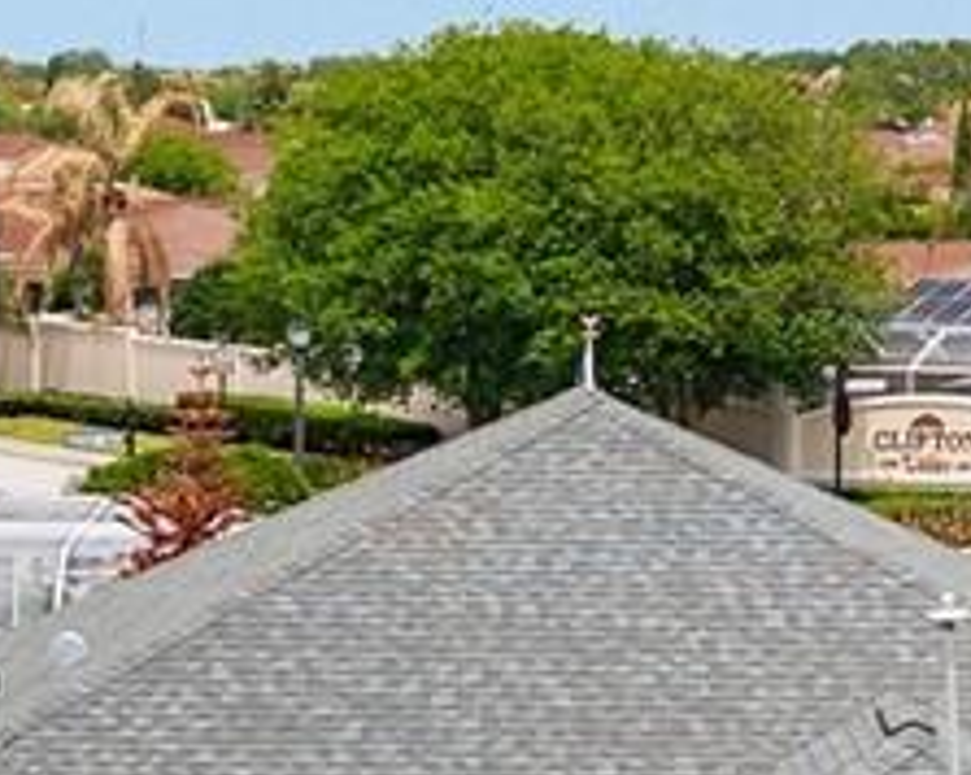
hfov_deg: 11.5
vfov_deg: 9.1
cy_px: 697
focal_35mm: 168
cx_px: 361
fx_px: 4824
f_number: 1.8
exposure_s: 1/500
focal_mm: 8.67
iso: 100
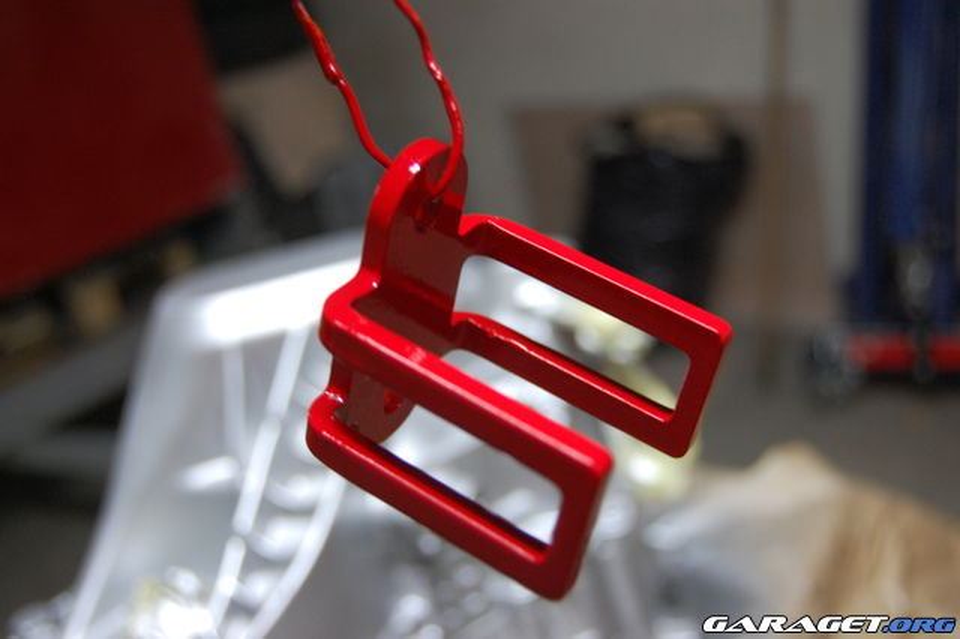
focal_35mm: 45
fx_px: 1199
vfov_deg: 29.8
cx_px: 480
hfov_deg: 43.6
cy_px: 320
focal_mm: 30
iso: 800
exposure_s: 1/15
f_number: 4.2
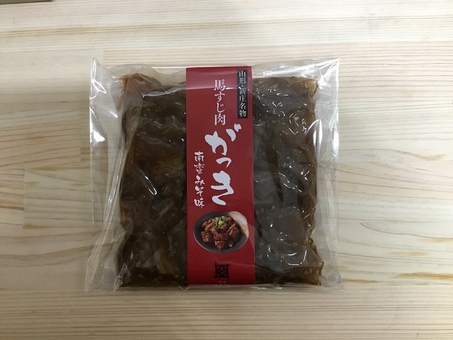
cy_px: 170
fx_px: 406
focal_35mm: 31
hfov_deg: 58.4
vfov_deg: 45.4
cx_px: 226
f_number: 2.4
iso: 125
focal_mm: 3.3
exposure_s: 1/30
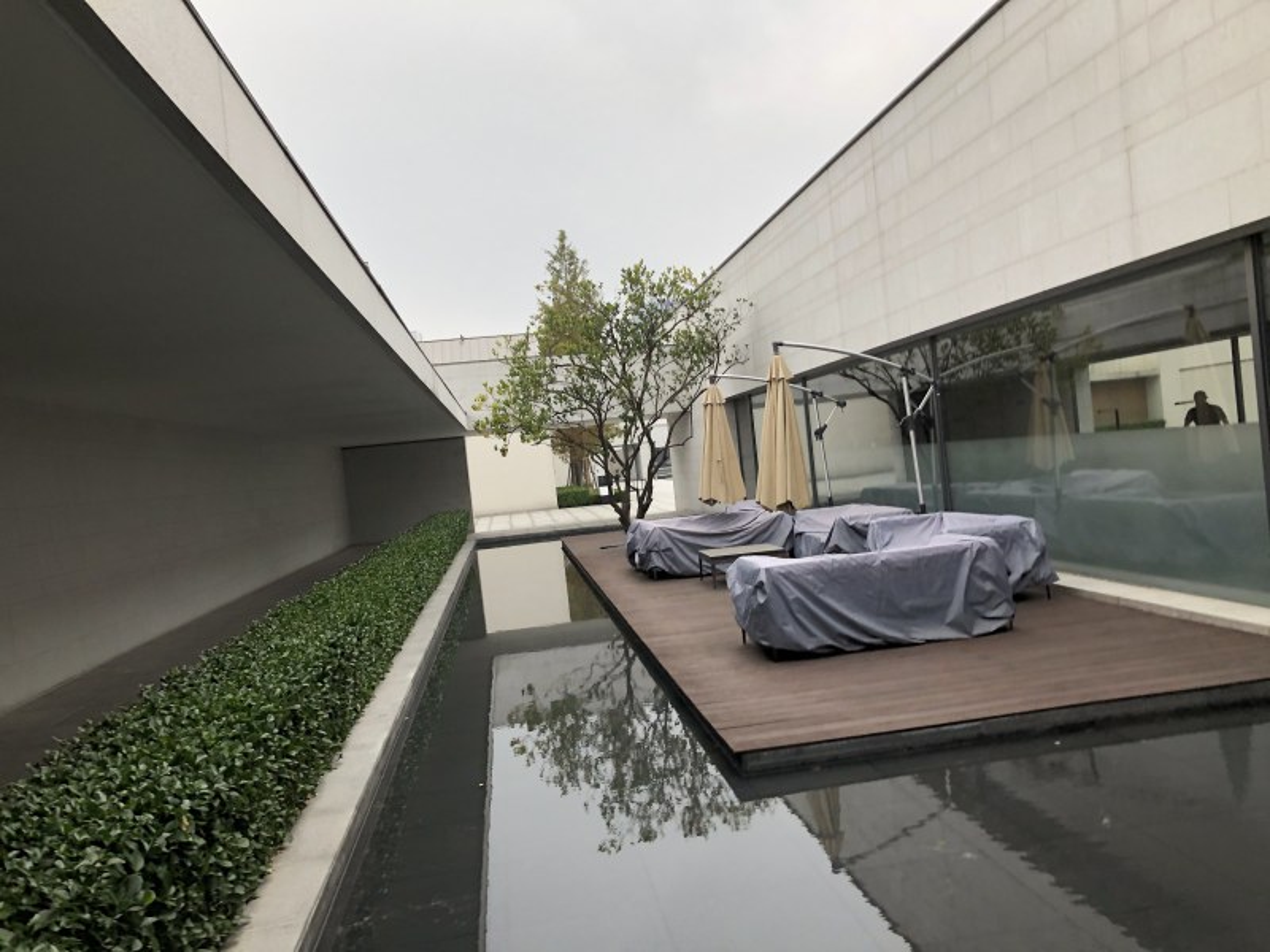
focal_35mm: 28
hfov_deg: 63.4
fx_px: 1027
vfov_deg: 49.7
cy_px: 476
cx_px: 635
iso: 20
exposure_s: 1/191
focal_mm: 4
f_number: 1.8
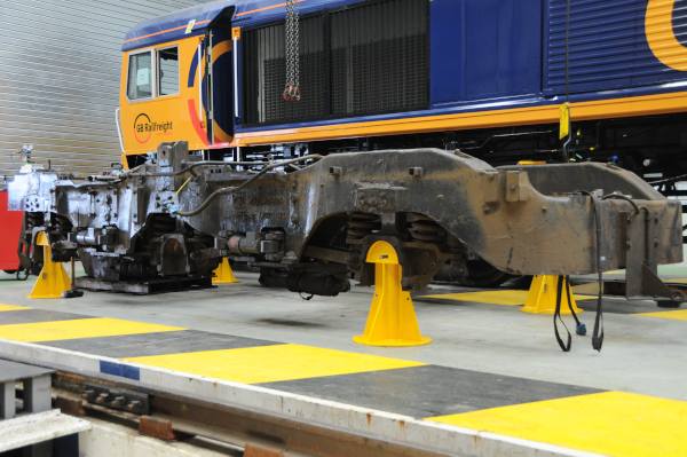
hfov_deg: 46.4
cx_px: 344
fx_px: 801
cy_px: 228
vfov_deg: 31.8
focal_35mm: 42
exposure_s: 1/30
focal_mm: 28
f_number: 4
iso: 500
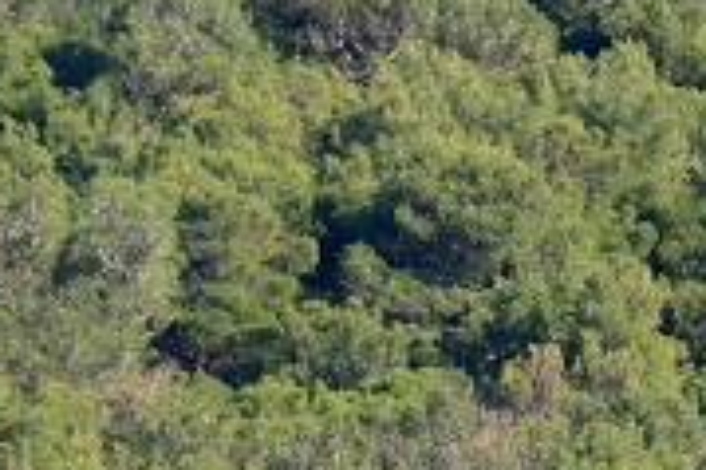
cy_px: 1297
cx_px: -349
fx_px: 31952
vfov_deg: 0.8
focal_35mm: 1631
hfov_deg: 1.3
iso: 400
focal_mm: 195
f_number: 5.3
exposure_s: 1/1250
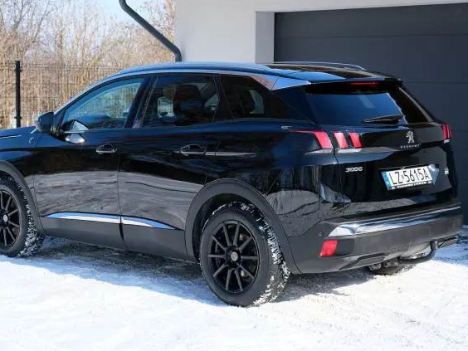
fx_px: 987
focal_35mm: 73
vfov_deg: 20.2
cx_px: 223
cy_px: 175
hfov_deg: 26.7
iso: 320
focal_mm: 44.4
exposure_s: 1/550
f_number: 5.6
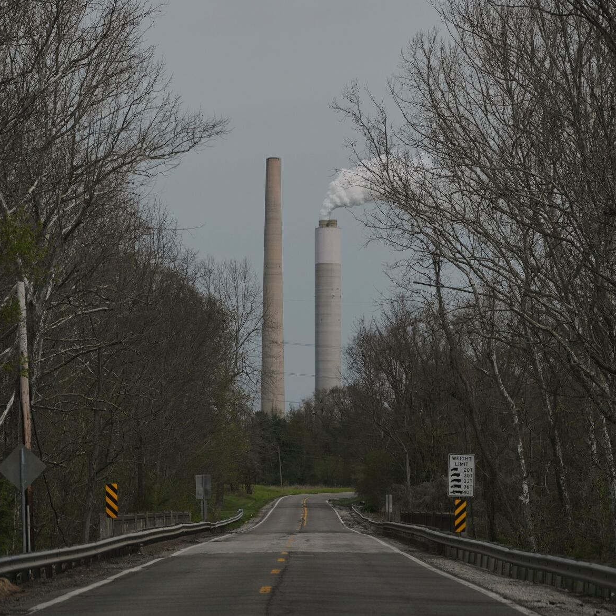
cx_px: 323
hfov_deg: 13.6
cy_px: 308
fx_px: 2577
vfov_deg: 13.6
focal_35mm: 128
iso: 1600
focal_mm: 100
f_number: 4.5
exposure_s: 1/4000
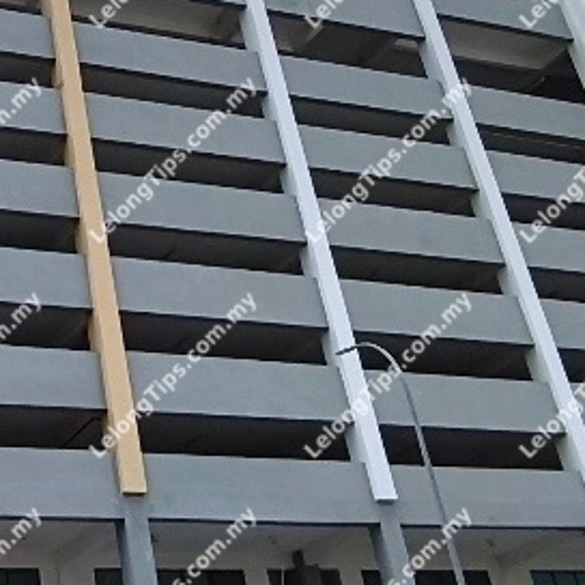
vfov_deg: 26.5
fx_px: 1166
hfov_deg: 27.6
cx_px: 120
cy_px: -14
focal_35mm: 61
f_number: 2.2
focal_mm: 1.65
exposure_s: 1/4902
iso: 50
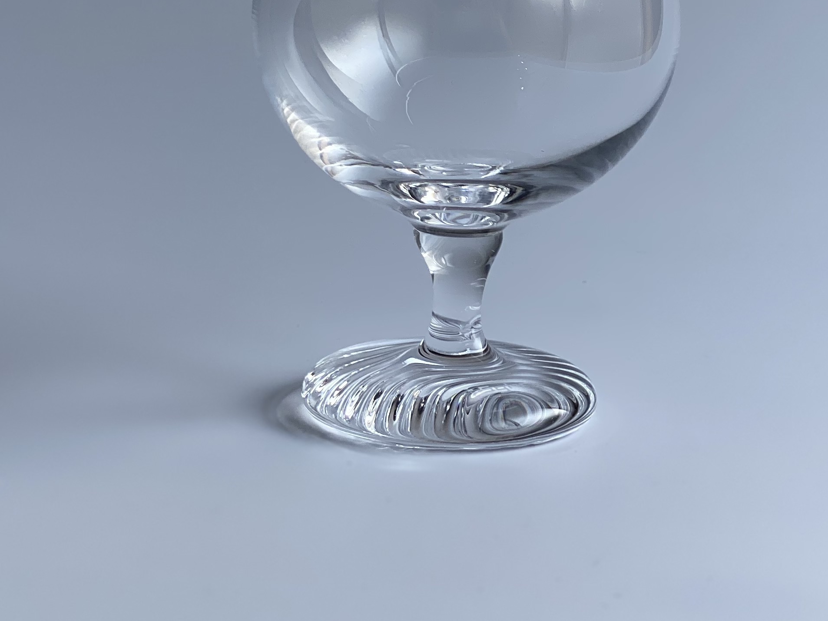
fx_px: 2631
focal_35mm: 110
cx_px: 514
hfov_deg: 17.9
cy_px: 87
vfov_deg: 13.4
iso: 20
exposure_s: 1/147
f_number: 2
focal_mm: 6
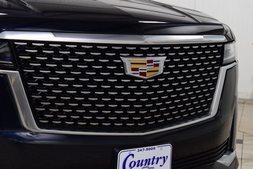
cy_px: 84
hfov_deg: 26.0
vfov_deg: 17.5
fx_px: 548
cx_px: 126
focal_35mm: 78
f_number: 6.3
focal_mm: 52
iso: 1600
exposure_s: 1/60
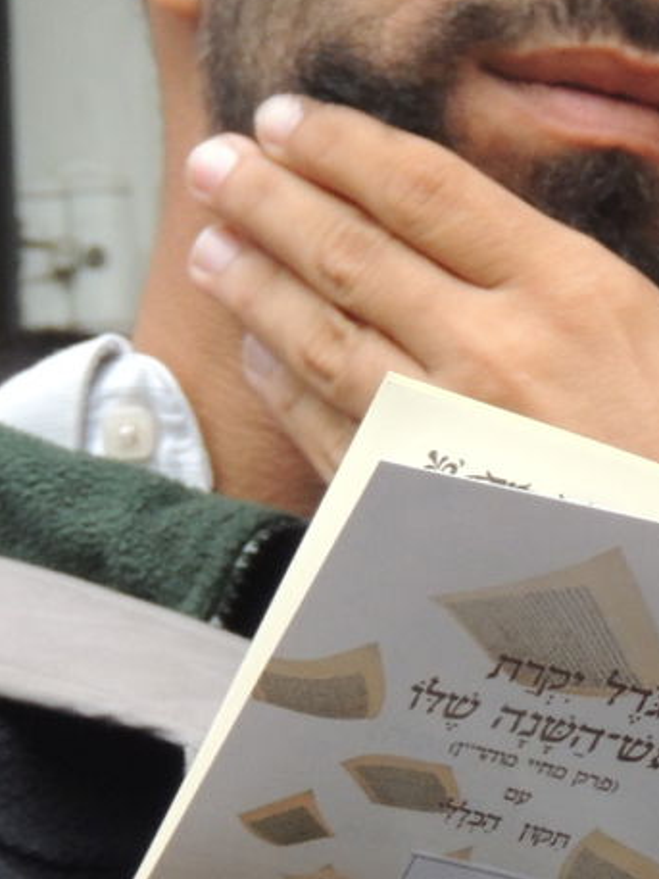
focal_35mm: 567
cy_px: 196
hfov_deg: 2.6
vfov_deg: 3.5
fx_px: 14386
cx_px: 480
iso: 400
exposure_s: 1/320
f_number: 4.6
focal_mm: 33
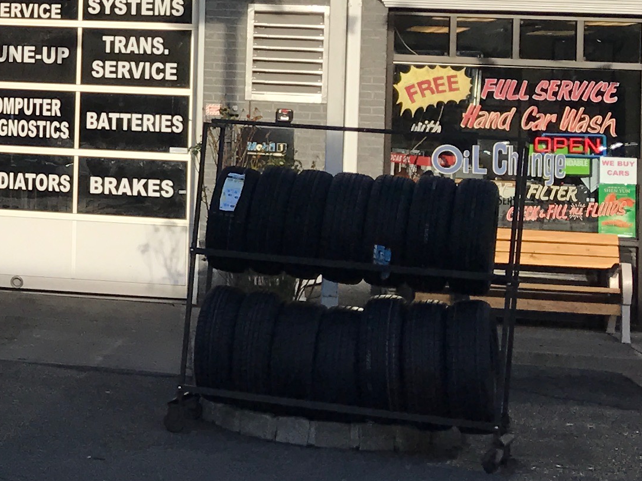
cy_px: 18
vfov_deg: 14.0
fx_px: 1928
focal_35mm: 104
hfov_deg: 17.1
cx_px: -319
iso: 20
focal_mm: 3.99
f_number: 1.8
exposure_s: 1/1808
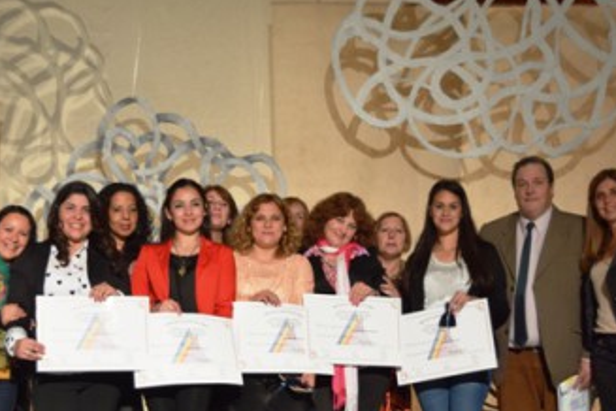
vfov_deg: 15.3
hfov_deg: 22.9
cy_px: 298
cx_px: 309
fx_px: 1523
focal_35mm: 89
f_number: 4.8
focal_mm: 38
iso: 560
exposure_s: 1/30
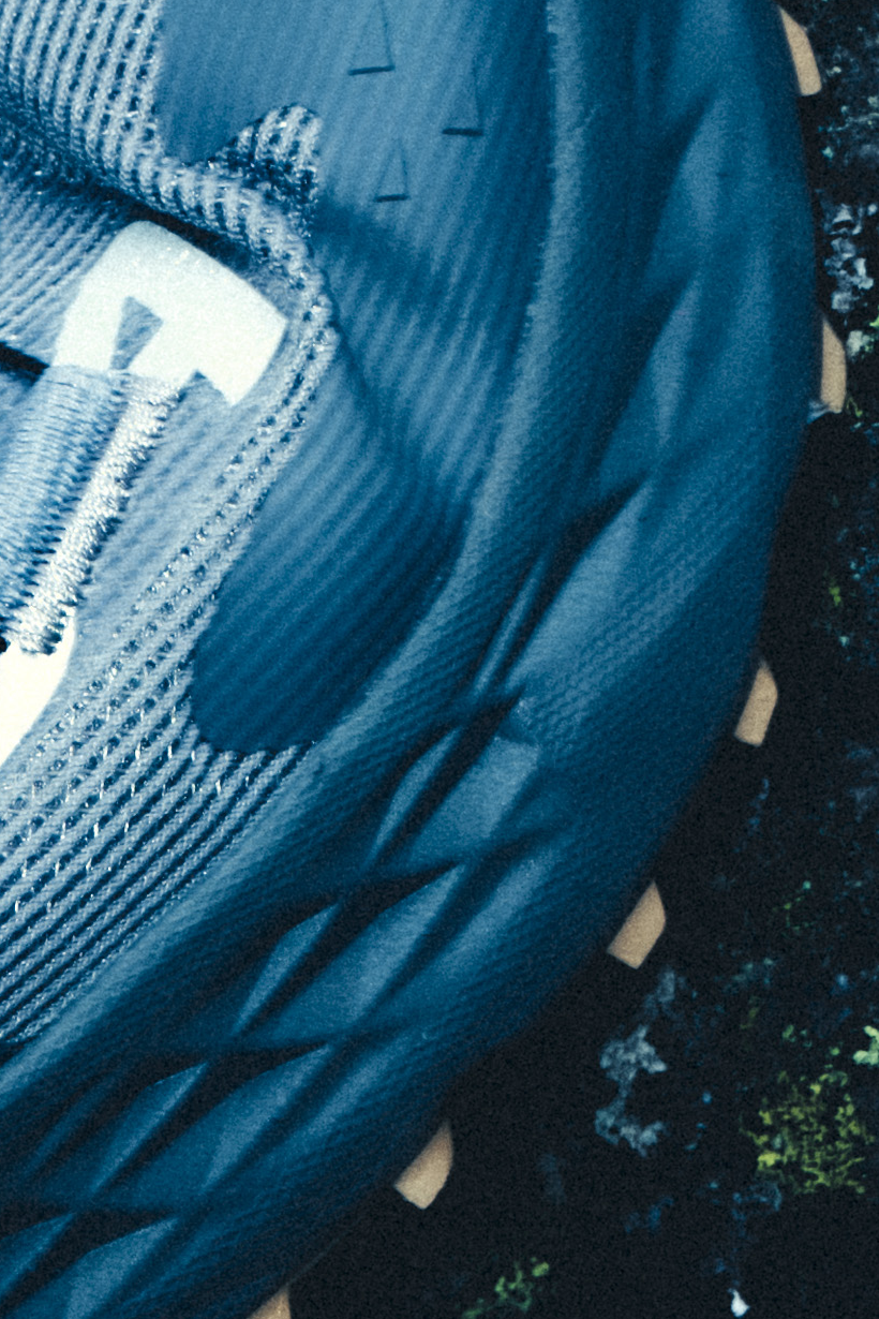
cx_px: -745
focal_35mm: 470
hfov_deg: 2.9
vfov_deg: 4.4
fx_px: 17212
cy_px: 399
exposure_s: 1/200
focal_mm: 70
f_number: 8
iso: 400
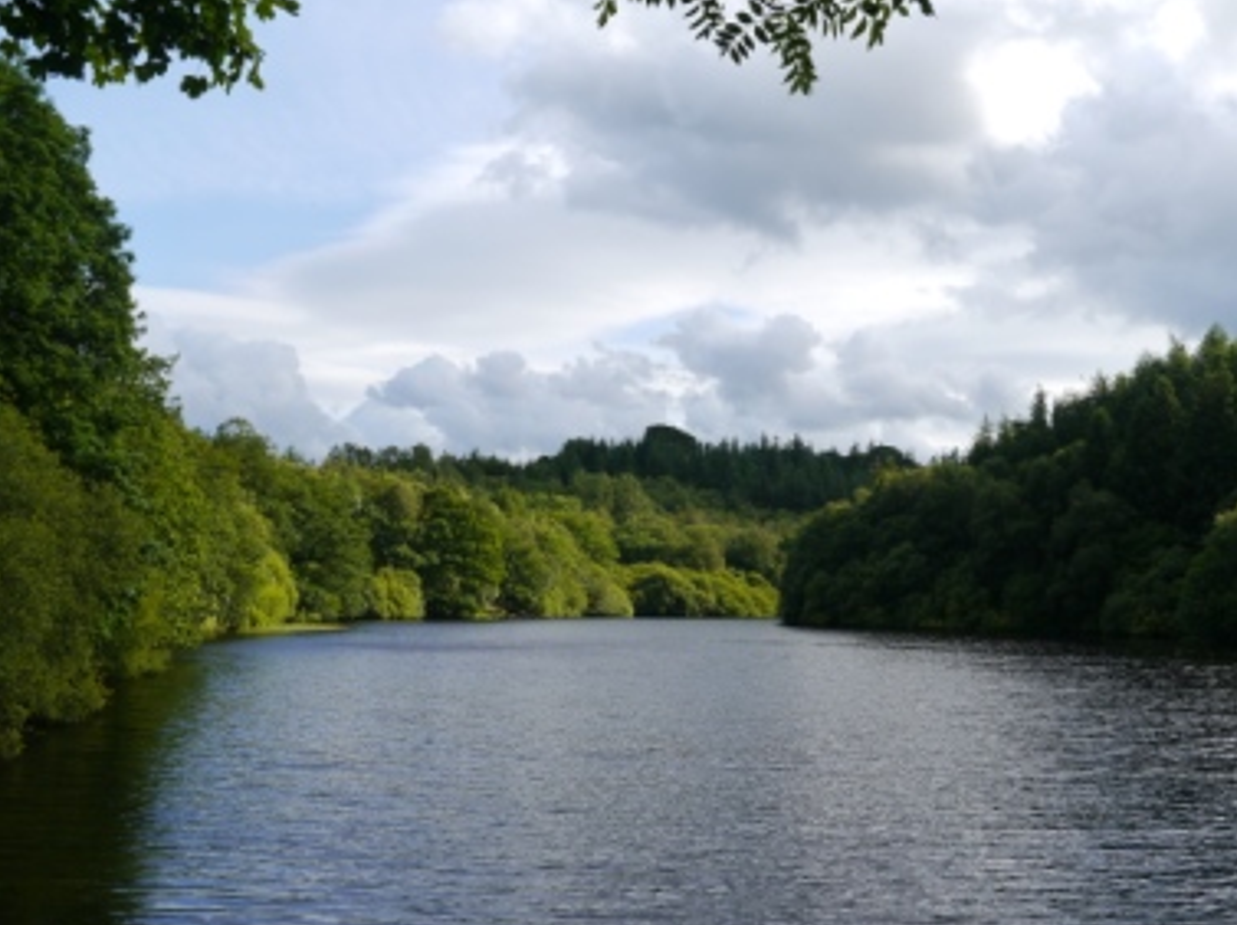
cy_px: 505
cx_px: 705
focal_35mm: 39
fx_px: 1392
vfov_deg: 36.7
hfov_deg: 47.8
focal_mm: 17
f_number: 7.1
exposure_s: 1/320
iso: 160
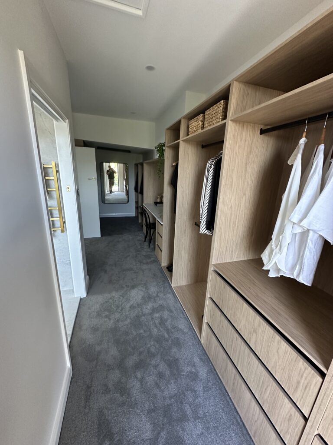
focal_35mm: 14
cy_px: 222
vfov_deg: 102.1
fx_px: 180
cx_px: 166
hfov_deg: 85.7
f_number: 2.2
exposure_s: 1/60
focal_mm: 2.22
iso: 400
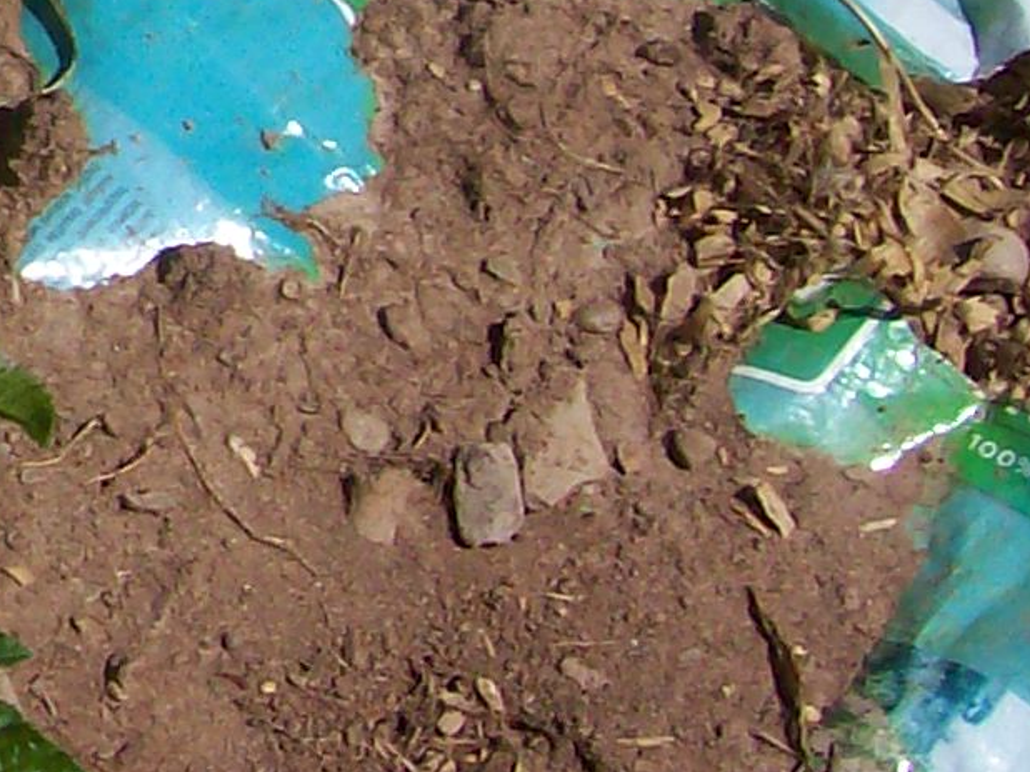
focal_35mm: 166
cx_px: -1167
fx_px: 4937
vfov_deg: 8.7
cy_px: -350
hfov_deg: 10.7
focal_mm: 6
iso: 80
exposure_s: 1/1401
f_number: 4.8
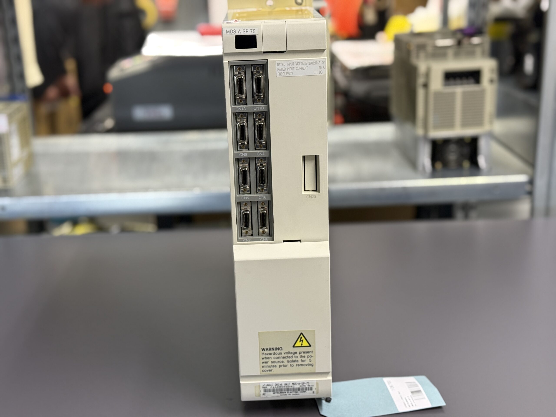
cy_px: 208
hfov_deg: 39.7
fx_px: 771
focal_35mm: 48
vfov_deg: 30.3
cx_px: 278
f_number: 1.78
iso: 250
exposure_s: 1/50
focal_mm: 6.76
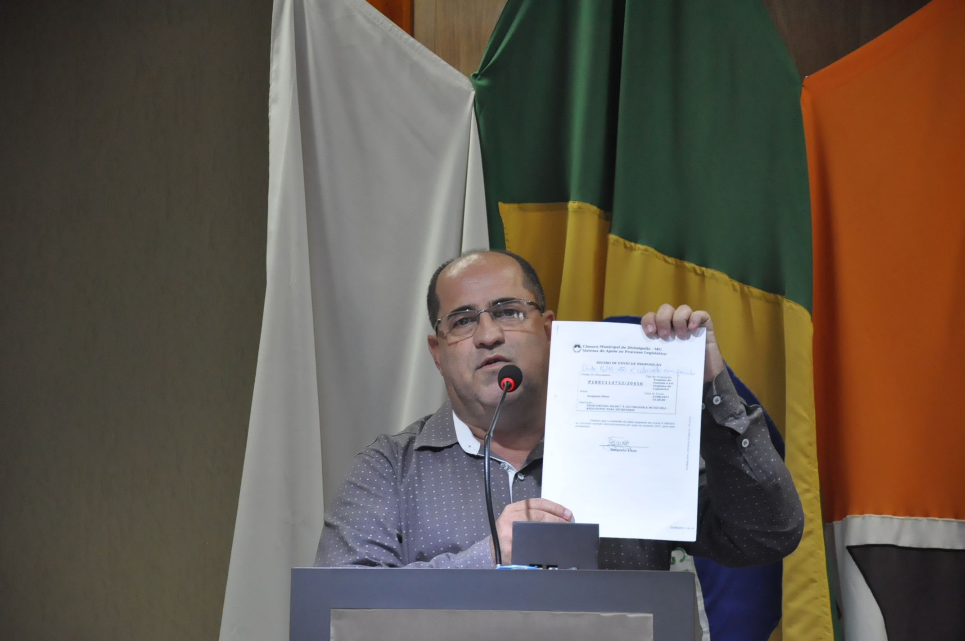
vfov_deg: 8.7
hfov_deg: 13.1
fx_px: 4217
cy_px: 320
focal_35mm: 158
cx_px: 482
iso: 2000
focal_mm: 105
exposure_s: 1/100
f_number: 5.6
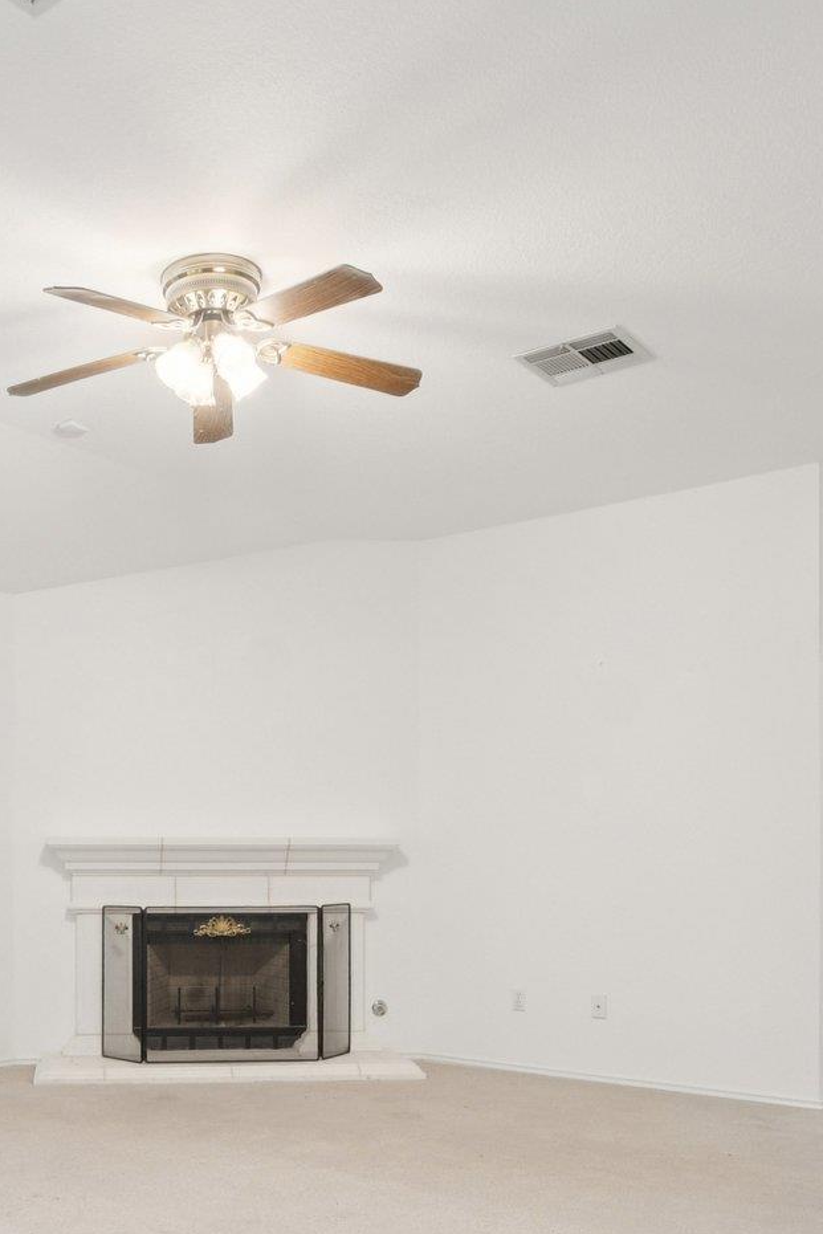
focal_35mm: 33
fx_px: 1131
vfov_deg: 56.3
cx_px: 167
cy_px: 795
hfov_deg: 38.5
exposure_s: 1/6
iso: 400
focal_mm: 10
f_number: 8
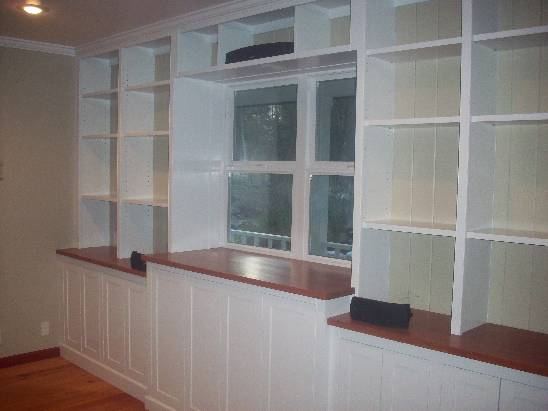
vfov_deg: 38.7
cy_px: 206
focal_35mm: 37
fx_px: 586
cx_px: 274
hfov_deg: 50.1
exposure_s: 1/45
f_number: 2.8
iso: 160
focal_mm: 6.2
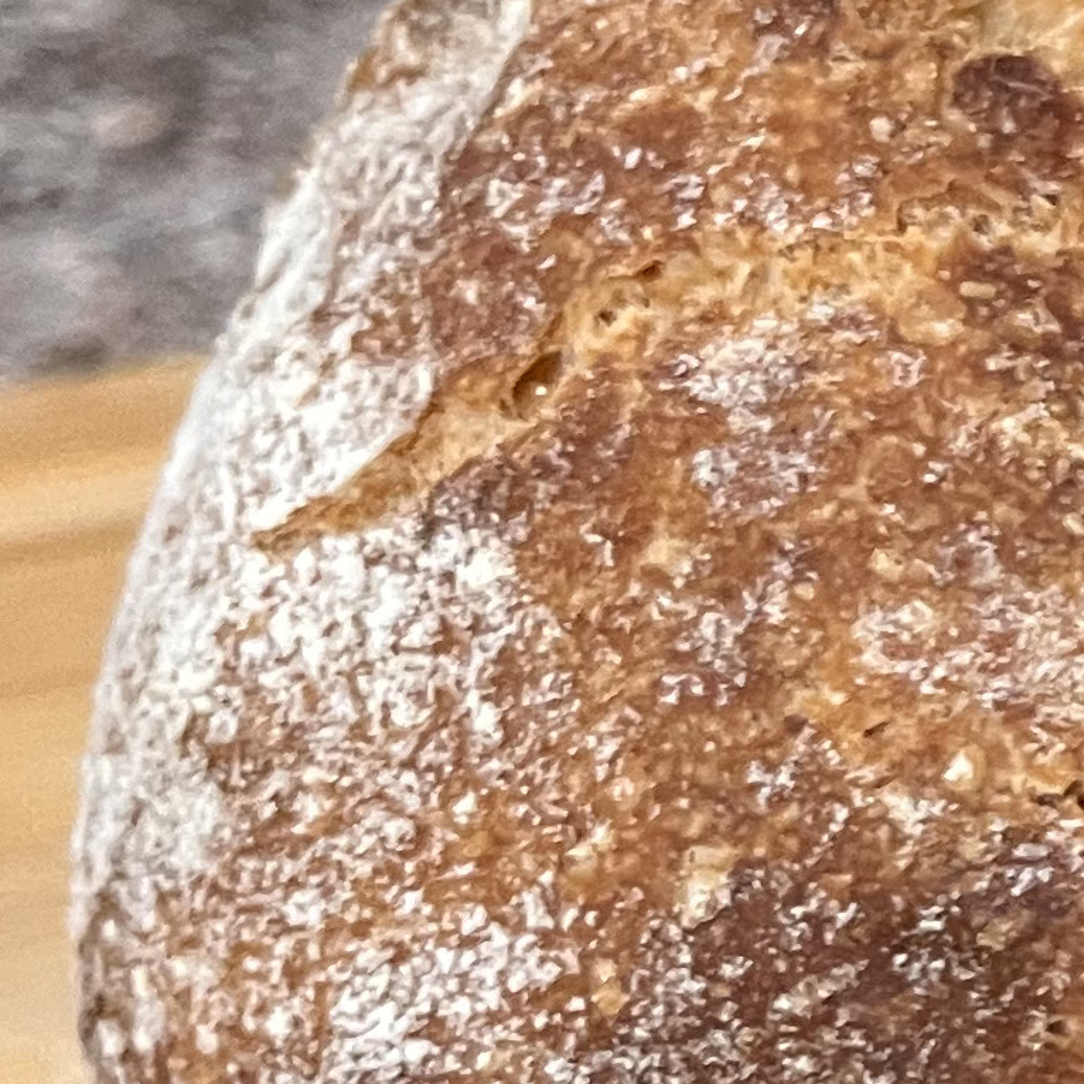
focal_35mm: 121
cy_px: 807
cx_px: 2206
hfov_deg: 12.6
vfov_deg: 14.4
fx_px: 4287
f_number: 1.6
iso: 320
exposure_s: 1/60
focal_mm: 5.1
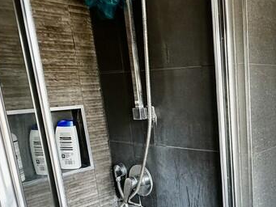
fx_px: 335
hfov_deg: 41.1
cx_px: 252
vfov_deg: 33.1
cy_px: 173
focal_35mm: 42
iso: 200
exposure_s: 1/100
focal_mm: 2.22
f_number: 2.2
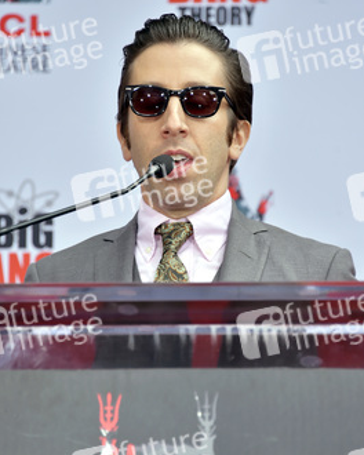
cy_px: 258
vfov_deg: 5.7
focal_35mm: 341
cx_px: 183
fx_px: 4592
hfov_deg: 4.5
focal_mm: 300
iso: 160
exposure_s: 1/250
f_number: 5.6
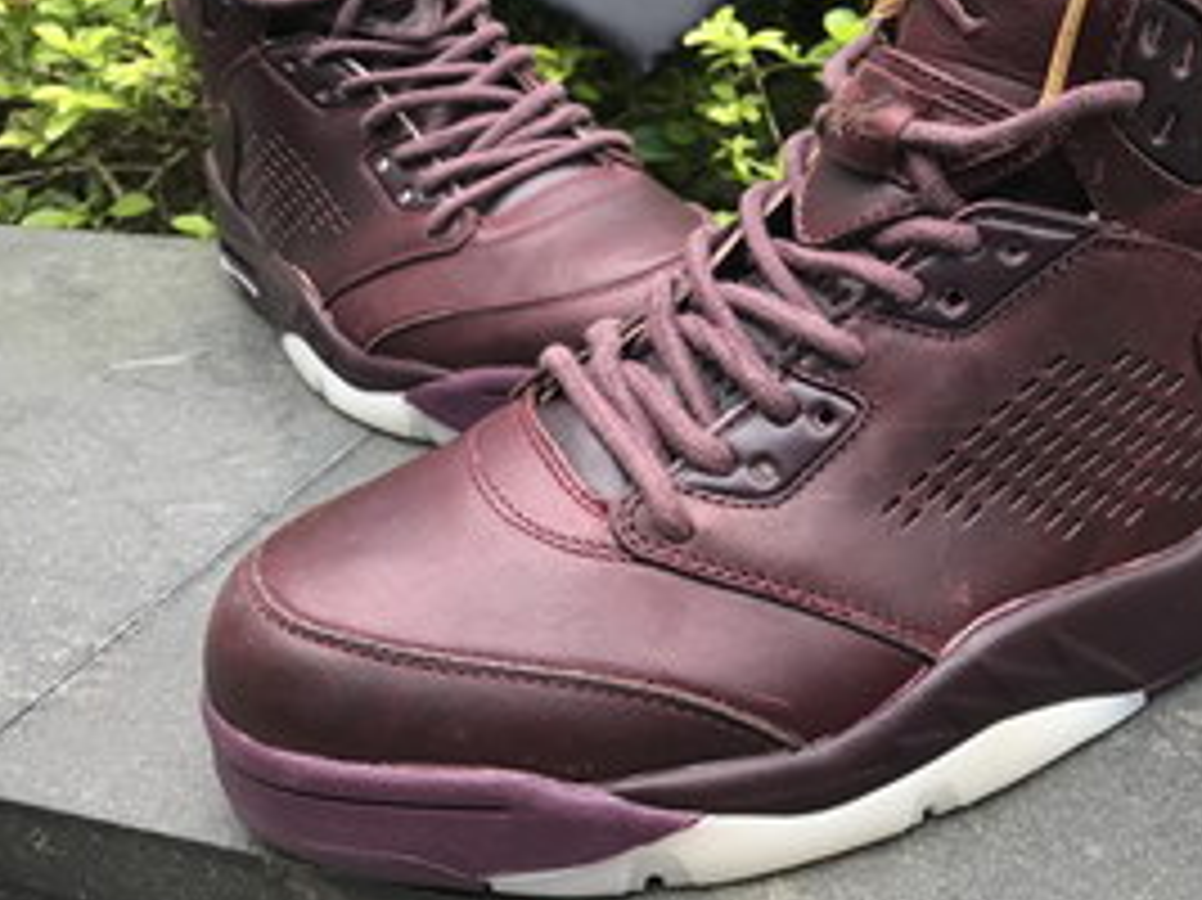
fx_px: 1458
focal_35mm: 42
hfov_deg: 44.2
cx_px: 788
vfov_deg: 34.1
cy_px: 315
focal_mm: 3.99
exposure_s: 1/100
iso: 20
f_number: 1.8
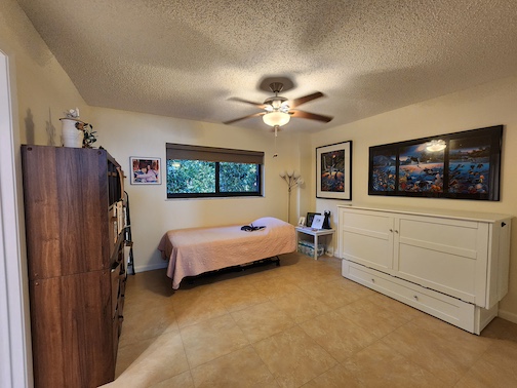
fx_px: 194
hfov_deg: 106.2
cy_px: 194
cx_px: 258
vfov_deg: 89.9
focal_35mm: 13
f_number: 2.2
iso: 400
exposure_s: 1/60
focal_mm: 2.2
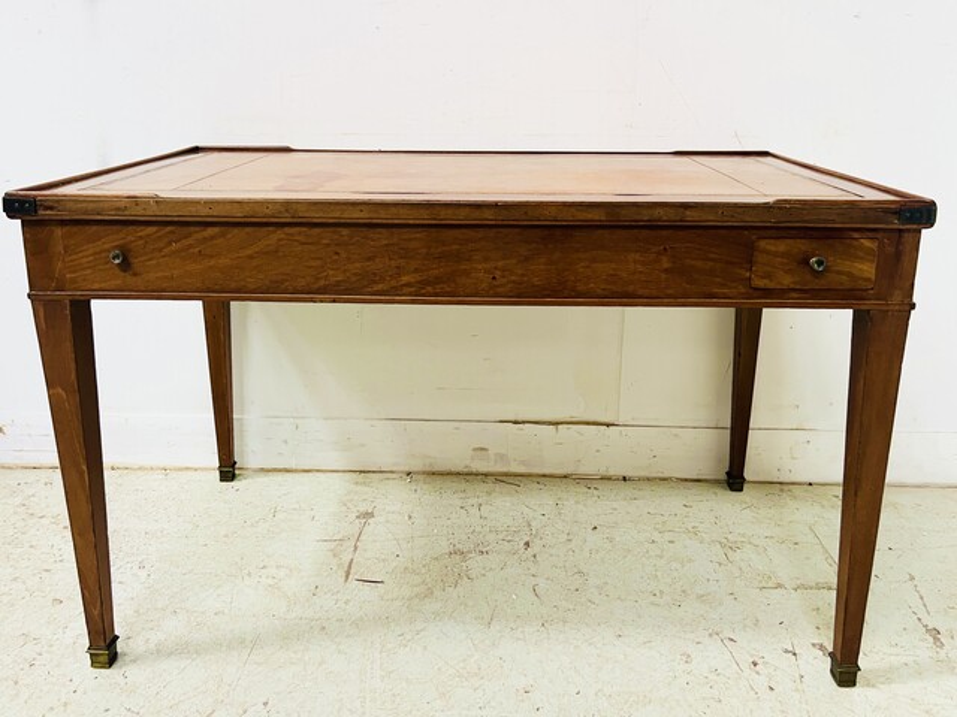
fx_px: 719
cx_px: 478
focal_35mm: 26
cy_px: 358
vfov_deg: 53.1
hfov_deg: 67.3
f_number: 1.5
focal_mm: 5.7
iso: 400
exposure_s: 1/60
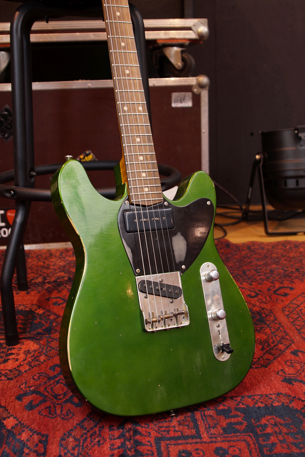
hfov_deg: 29.9
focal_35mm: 45
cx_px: 152
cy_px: 228
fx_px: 572
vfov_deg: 43.6
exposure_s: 1/8
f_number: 5
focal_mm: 30
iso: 100
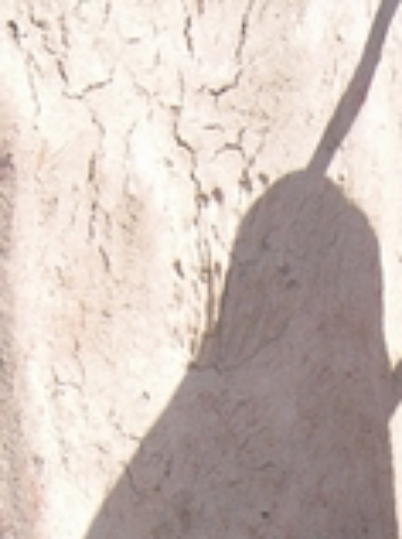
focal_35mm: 118
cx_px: 497
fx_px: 1832
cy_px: 955
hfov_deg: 12.2
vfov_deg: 14.7
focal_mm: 6.5
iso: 50
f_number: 3.2
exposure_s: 1/400
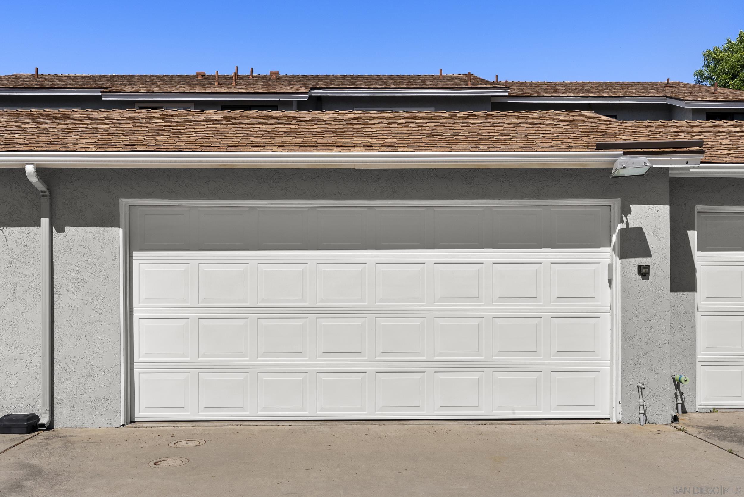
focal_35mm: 35
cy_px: 248
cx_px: 372
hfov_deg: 54.4
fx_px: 724
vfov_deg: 37.9
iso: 500
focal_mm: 35
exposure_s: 1/1000
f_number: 8
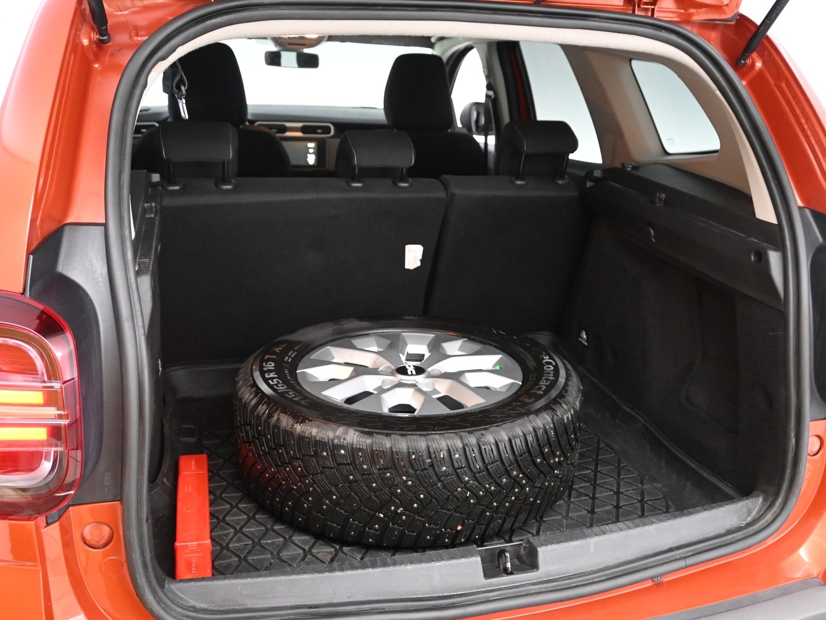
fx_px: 824
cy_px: 313
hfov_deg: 53.2
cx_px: 443
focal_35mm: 35
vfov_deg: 41.2
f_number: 4
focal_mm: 21
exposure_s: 1/50
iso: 3200
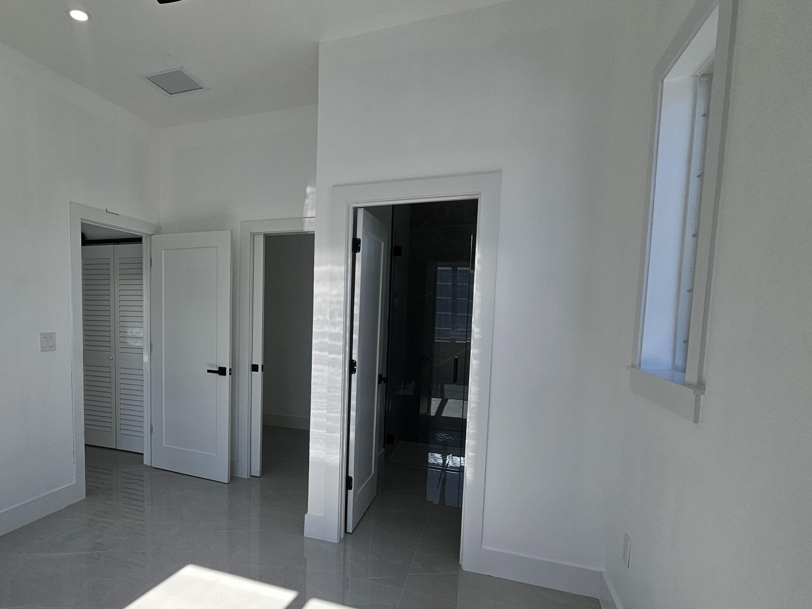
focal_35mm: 19
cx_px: 281
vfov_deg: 68.3
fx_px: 446
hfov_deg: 82.2
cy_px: 351
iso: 50
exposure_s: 1/992
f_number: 2.2
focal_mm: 2.2
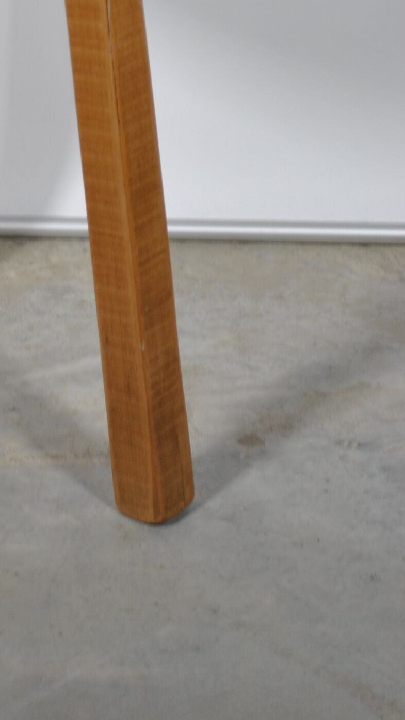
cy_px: -19
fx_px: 2807
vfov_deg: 14.4
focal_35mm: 147
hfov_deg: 8.2
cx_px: -81
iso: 200
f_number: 5.3
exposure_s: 1/30
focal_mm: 45
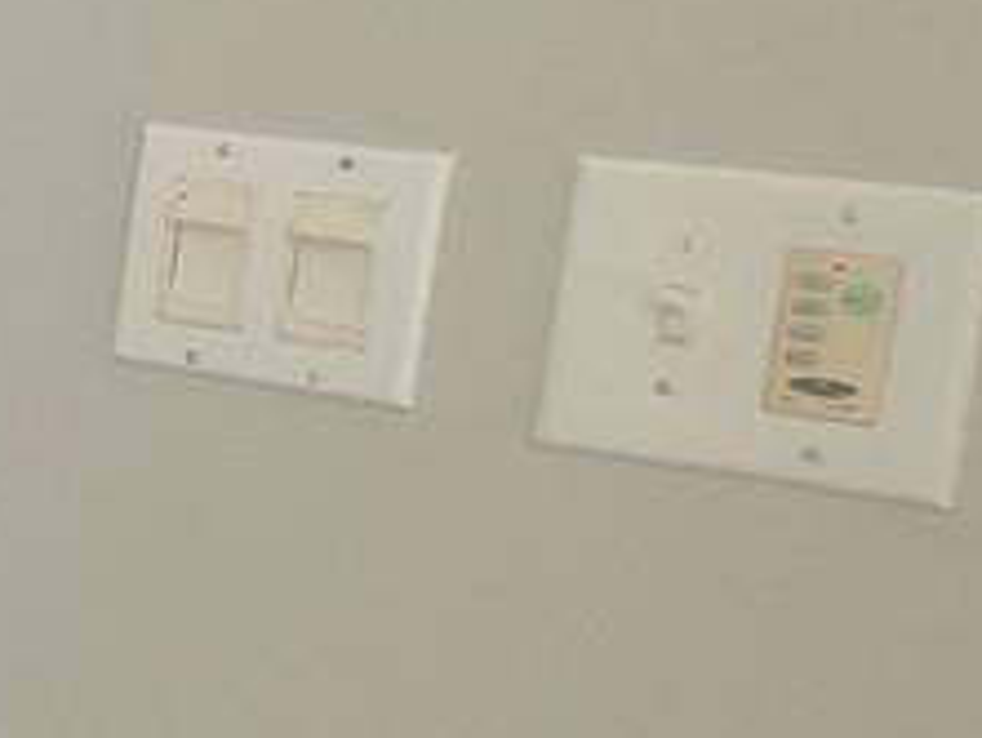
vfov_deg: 15.7
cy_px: 218
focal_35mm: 94
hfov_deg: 10.8
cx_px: -2124
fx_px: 2668
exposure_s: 1/60
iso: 50
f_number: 2.2
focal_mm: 1.7
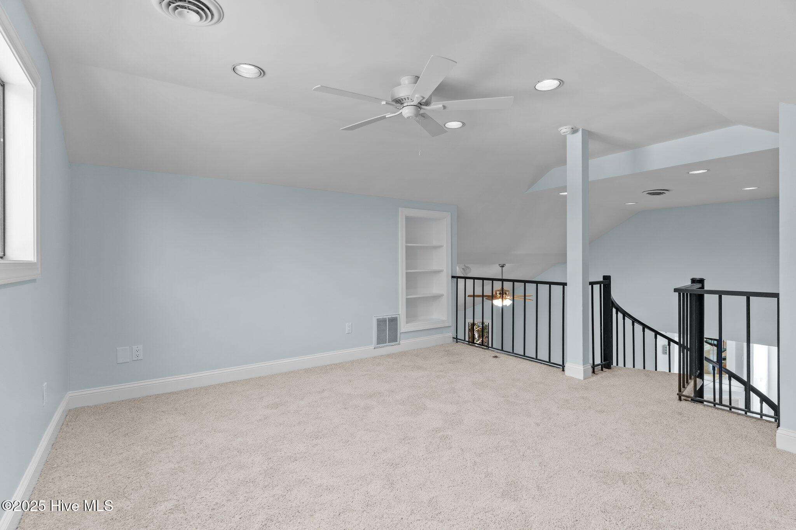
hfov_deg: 93.3
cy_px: 265
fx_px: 376
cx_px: 398
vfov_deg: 70.4
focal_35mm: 17
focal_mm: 17
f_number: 5.6
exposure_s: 1/1.67
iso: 125
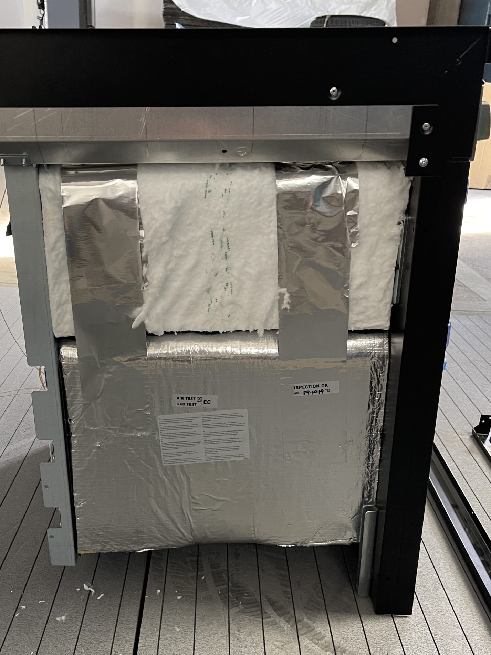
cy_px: 358
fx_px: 662
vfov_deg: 52.6
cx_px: 203
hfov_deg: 40.6
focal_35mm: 35
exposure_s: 1/50
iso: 320
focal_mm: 5.1
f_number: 1.6
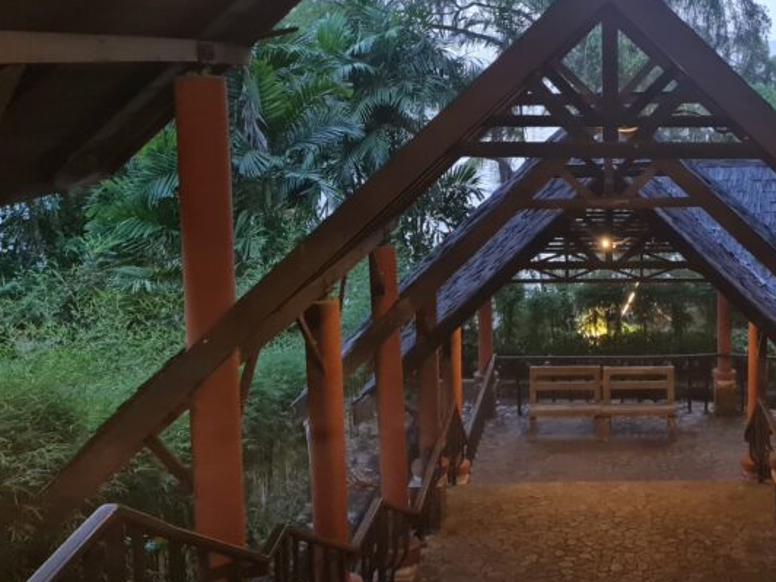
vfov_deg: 29.0
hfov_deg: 37.0
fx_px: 1121
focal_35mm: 50
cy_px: 228
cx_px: 610
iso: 800
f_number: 1.8
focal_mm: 5.4
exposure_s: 1/25
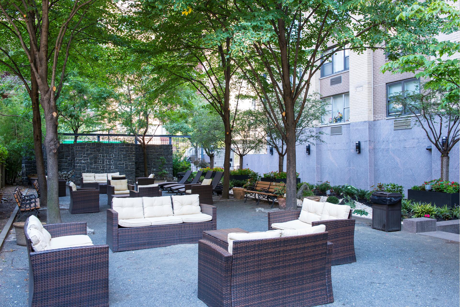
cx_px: 230
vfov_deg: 41.1
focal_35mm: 32
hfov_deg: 58.7
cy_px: 154
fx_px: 409
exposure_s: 1/60
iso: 1000
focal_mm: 32
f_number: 7.1
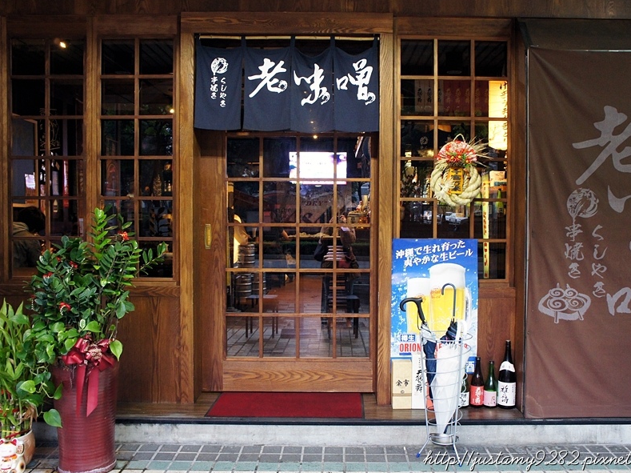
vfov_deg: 41.2
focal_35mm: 35
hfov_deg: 53.2
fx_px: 629
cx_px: 342
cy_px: 239
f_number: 5
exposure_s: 1/8
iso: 1600
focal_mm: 21
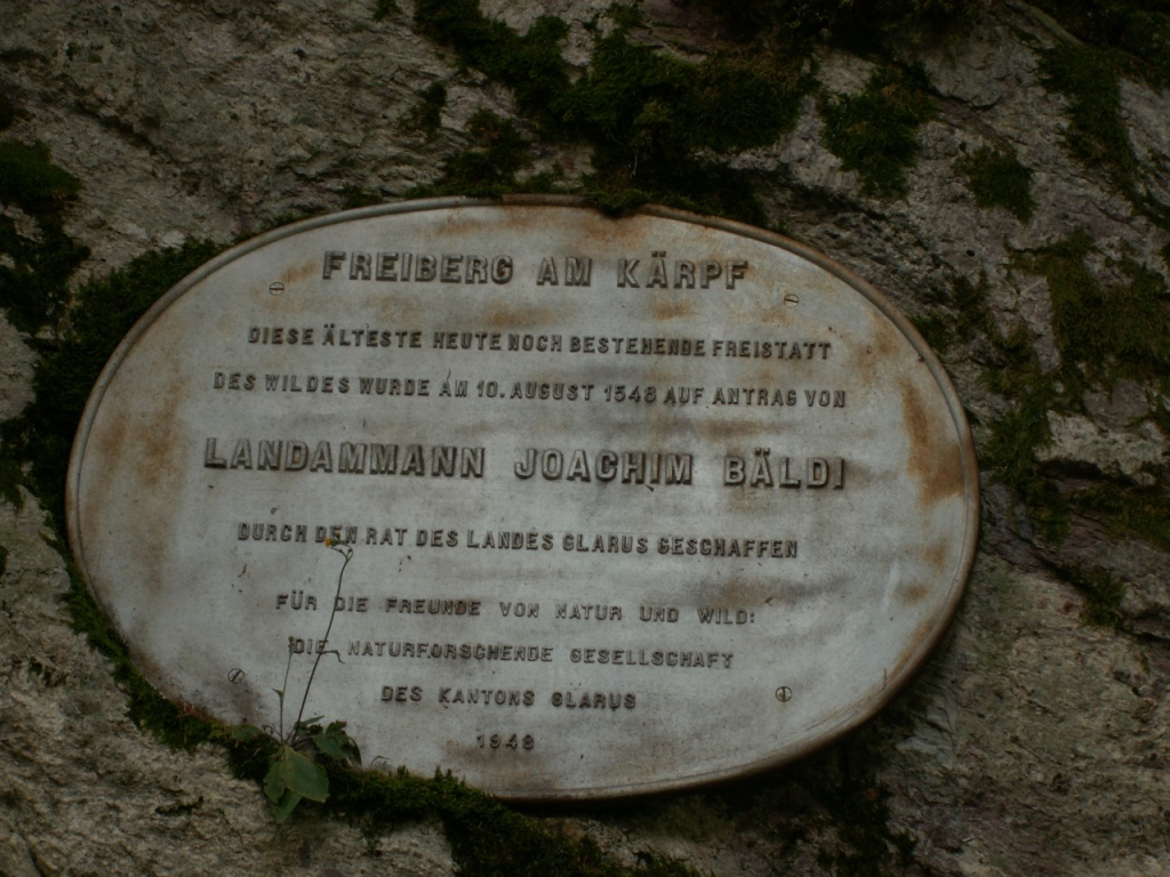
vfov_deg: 16.6
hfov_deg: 22.0
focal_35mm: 89
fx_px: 3008
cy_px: 438
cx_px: 585
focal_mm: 14.96
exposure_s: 1/80
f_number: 4
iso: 50
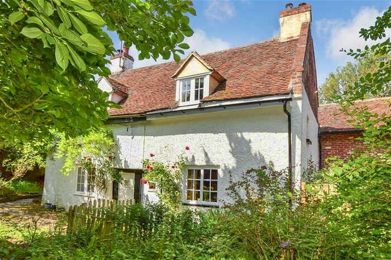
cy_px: 130
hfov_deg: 90.0
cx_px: 196
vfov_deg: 67.3
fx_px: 195
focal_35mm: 18
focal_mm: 12
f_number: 13
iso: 400
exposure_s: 1/160
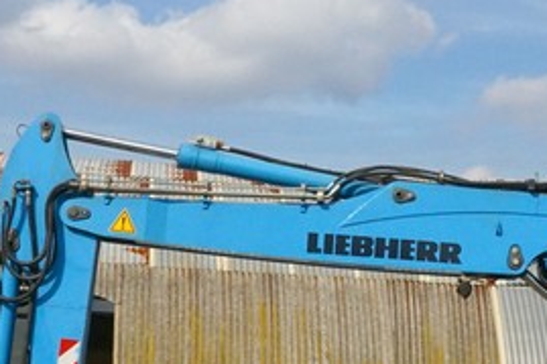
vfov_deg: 12.7
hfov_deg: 19.0
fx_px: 1625
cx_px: 411
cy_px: 313
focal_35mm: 107
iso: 1000
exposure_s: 1/1600
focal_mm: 24
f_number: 13
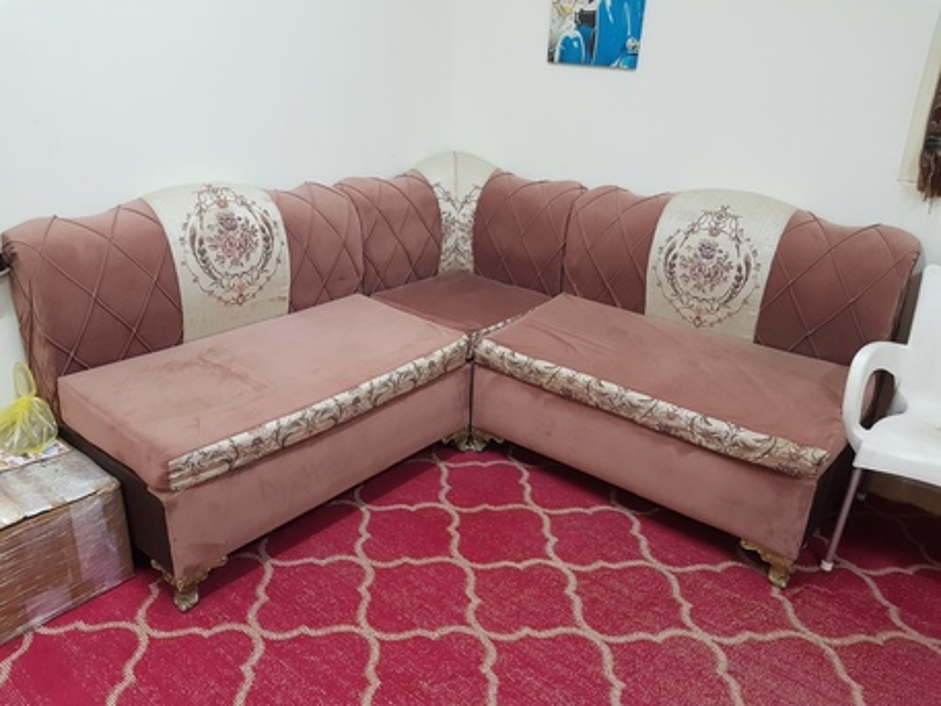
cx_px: 470
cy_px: 353
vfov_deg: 53.1
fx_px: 707
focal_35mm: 26
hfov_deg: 67.3
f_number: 1.7
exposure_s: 1/20
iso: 250
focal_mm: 4.3
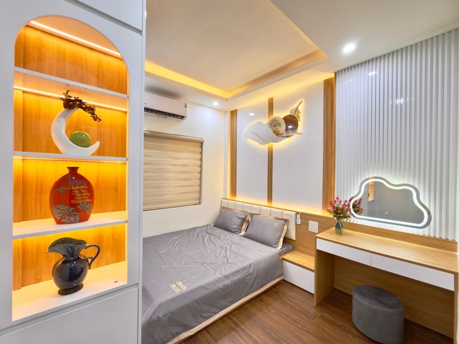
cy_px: 172
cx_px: 230
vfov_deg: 81.7
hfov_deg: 98.2
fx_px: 199
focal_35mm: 15
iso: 50
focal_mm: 2.22
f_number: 2.2
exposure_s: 1/33
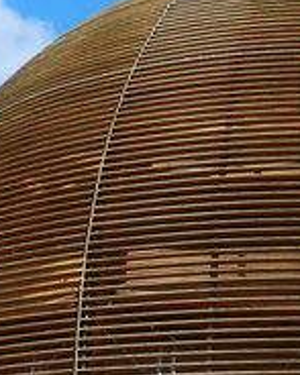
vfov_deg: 24.1
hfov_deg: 18.6
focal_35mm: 78
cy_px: 293
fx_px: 866
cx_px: 361
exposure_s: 1/800
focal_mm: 4
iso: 160
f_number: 4
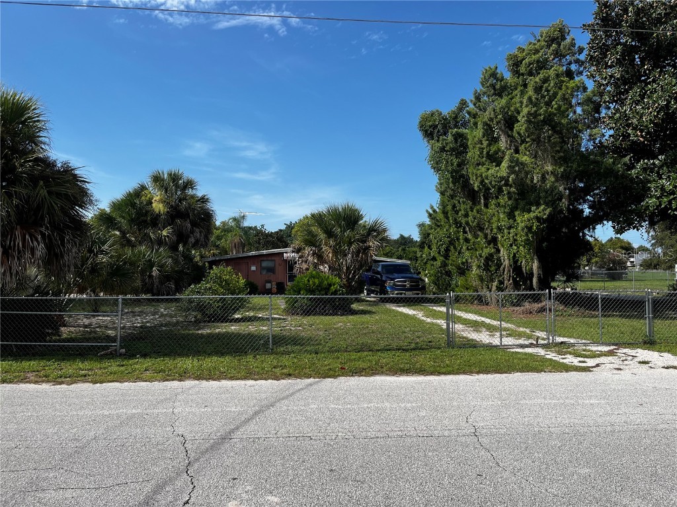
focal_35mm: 26
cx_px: 338
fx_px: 508
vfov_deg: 53.1
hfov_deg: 67.3
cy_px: 254
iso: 50
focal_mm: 5.1
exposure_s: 1/3311
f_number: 1.6
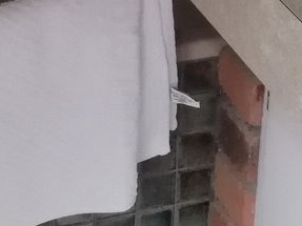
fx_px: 1264
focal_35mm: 145
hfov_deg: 13.6
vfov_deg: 10.2
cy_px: 128
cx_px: 136
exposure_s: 1/20
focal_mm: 3.81
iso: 500
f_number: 4
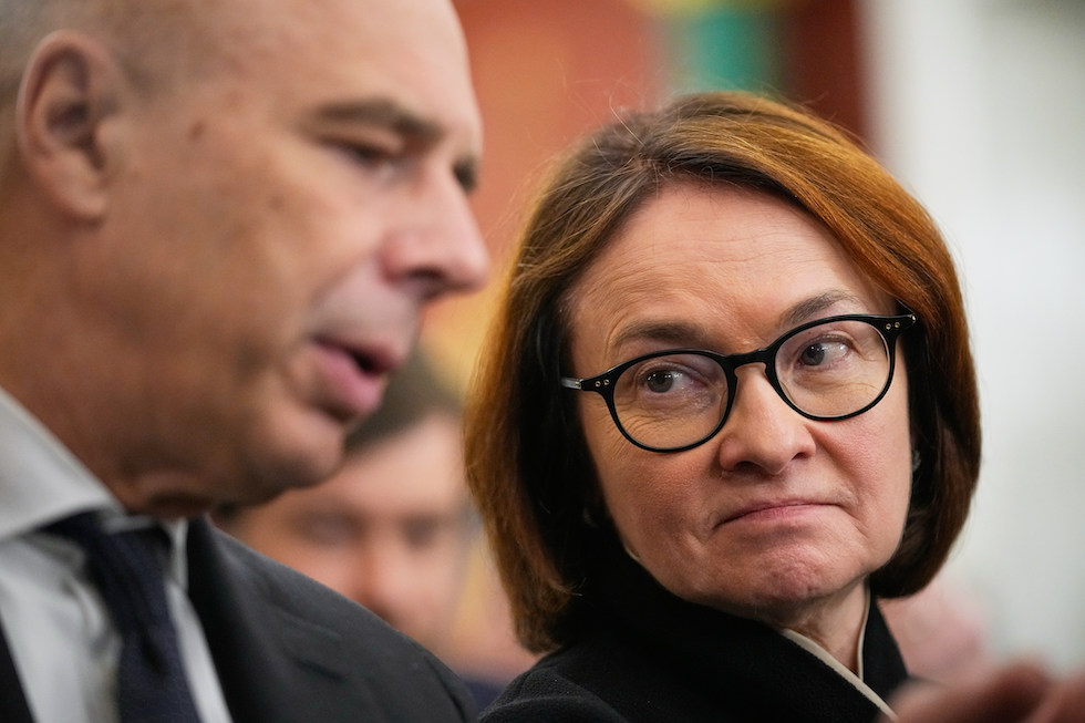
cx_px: 542
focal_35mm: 132
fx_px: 3977
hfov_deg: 15.5
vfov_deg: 10.4
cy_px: 362
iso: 5000
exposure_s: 1/250
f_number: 2.8
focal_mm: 132
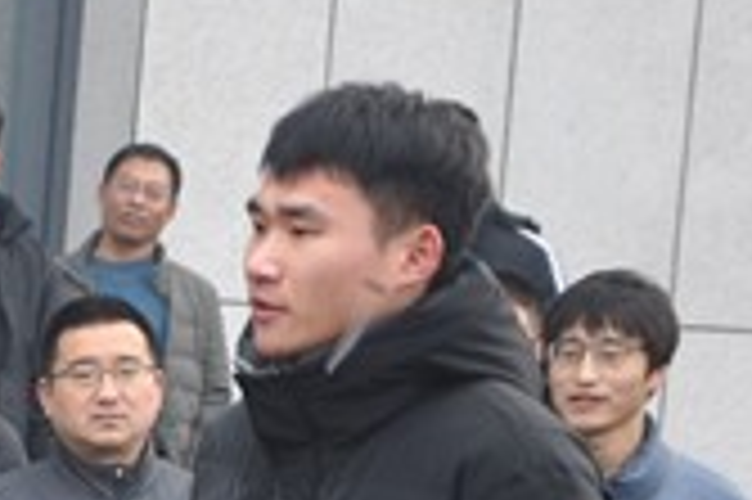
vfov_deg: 4.2
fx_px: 6749
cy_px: 845
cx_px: -820
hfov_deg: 6.2
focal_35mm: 323
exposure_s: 1/60
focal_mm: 45
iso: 200
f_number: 8
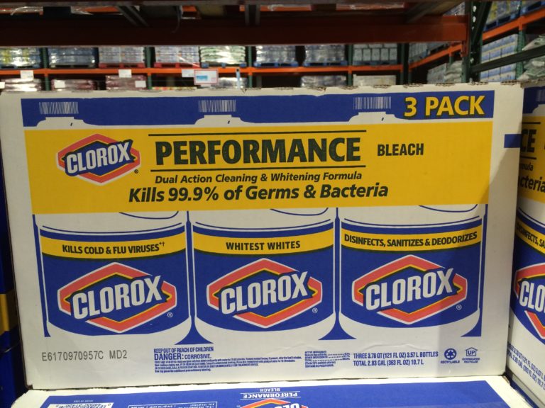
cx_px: 272
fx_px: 457
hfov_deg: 61.7
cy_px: 204
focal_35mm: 29
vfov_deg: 48.2
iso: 125
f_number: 2.2
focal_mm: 4.15
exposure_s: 1/30
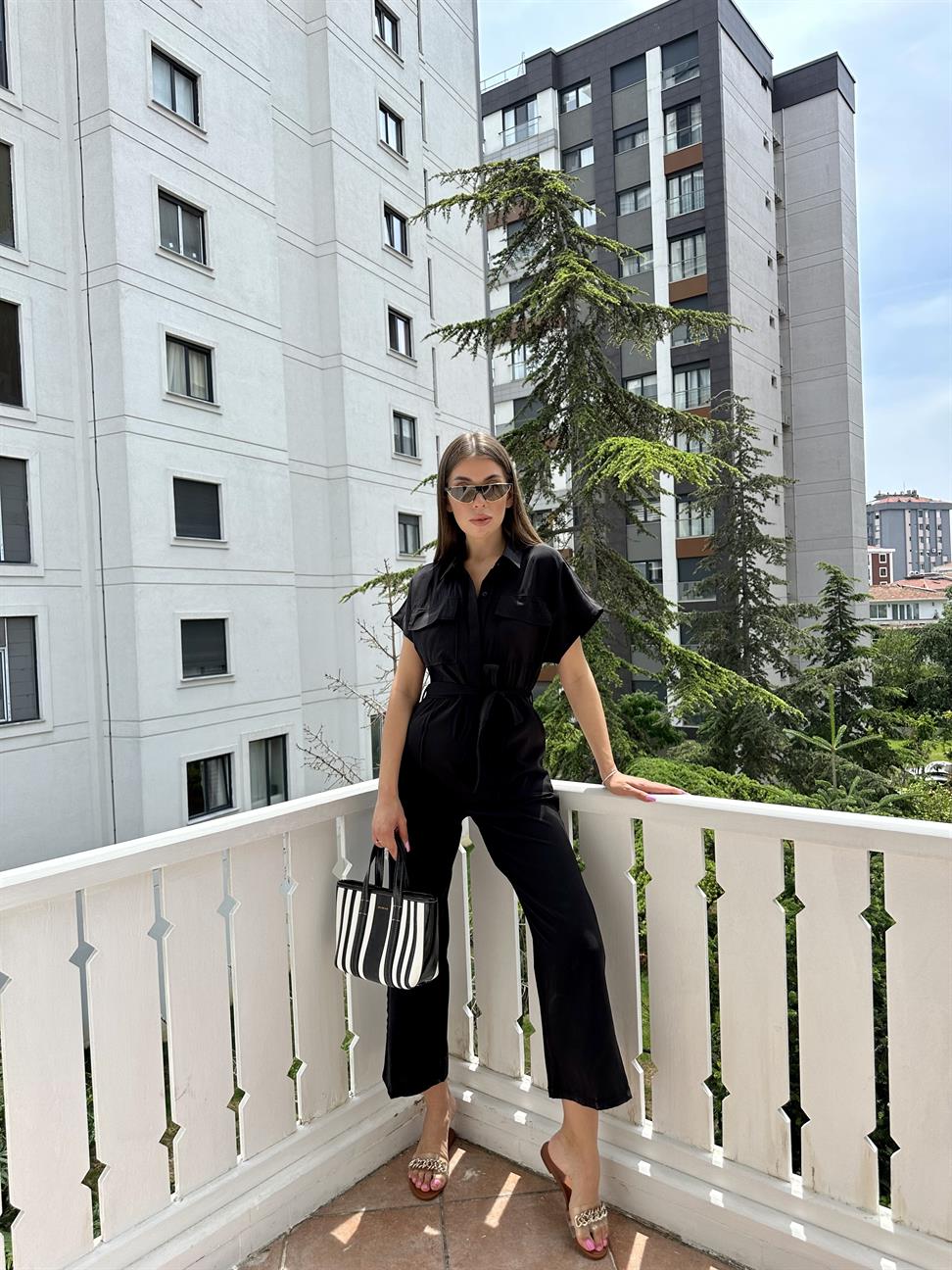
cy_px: 635
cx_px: 476
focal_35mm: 24
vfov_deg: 71.6
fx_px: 880
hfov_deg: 56.8
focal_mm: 6.86
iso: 80
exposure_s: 1/2299
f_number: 1.78
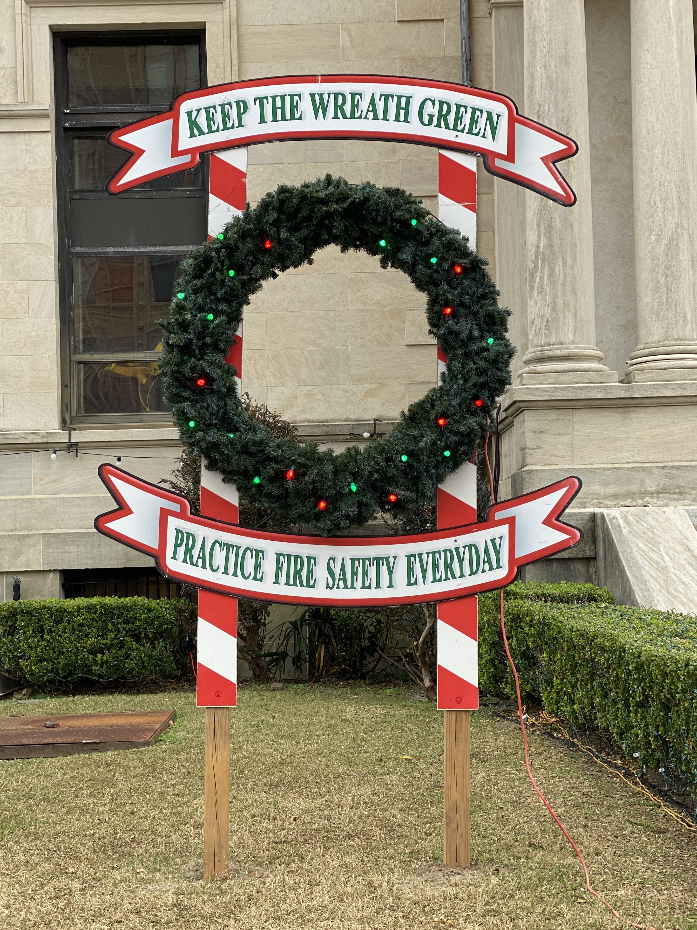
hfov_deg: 28.0
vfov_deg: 36.8
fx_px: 1396
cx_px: 348
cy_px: 465
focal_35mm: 52
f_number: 2
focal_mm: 6
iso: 32
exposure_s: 1/122
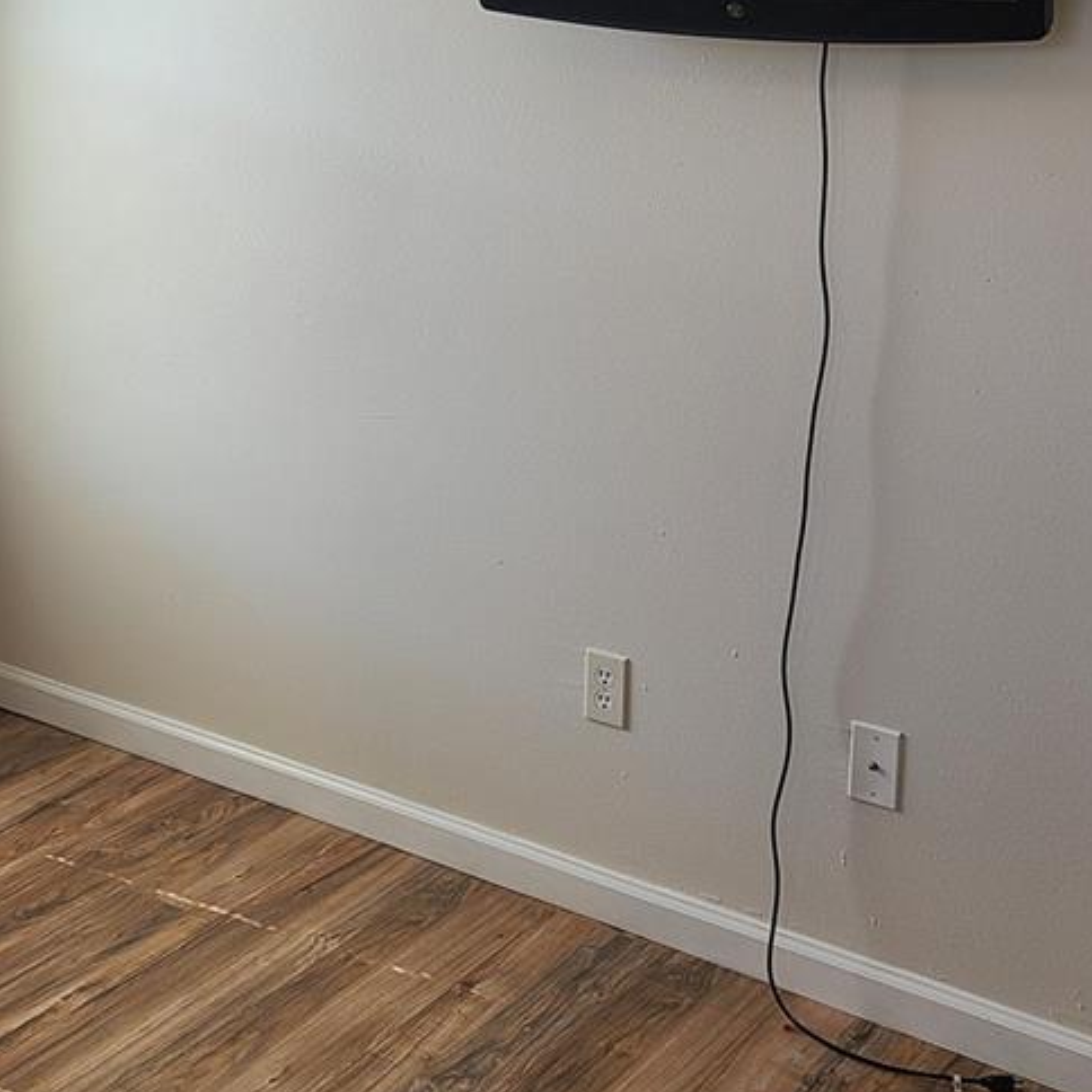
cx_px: 255
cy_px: 300
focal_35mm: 57
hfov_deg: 29.5
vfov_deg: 29.7
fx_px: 2034
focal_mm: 5.4
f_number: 1.8
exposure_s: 1/120
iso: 50
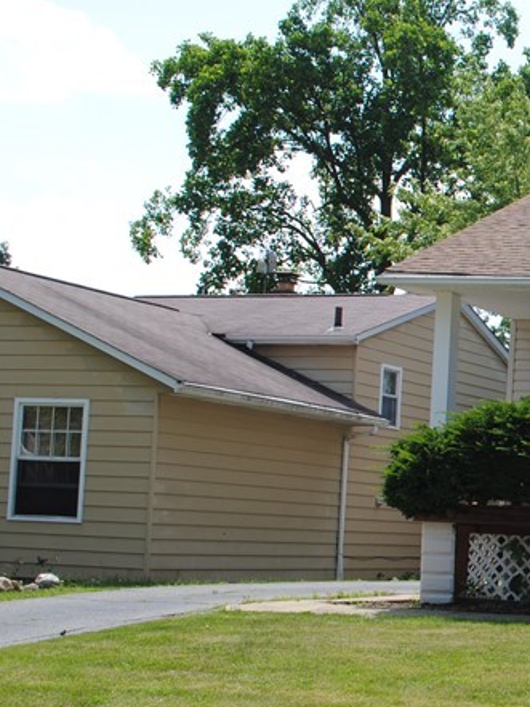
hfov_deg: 17.2
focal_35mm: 78
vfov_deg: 25.0
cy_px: 422
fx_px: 1592
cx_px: 777
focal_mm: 22
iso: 100
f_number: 8
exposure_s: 1/200
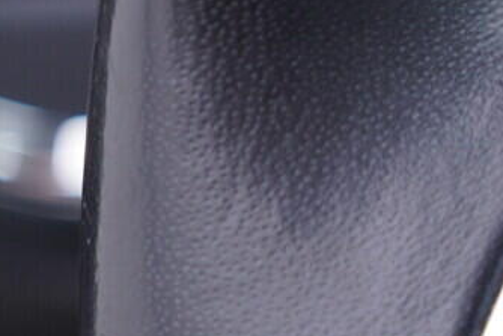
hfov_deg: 11.7
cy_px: 152
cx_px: 1033
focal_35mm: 155
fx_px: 2167
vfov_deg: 8.9
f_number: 2.8
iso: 125
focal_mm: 24
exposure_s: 1/40
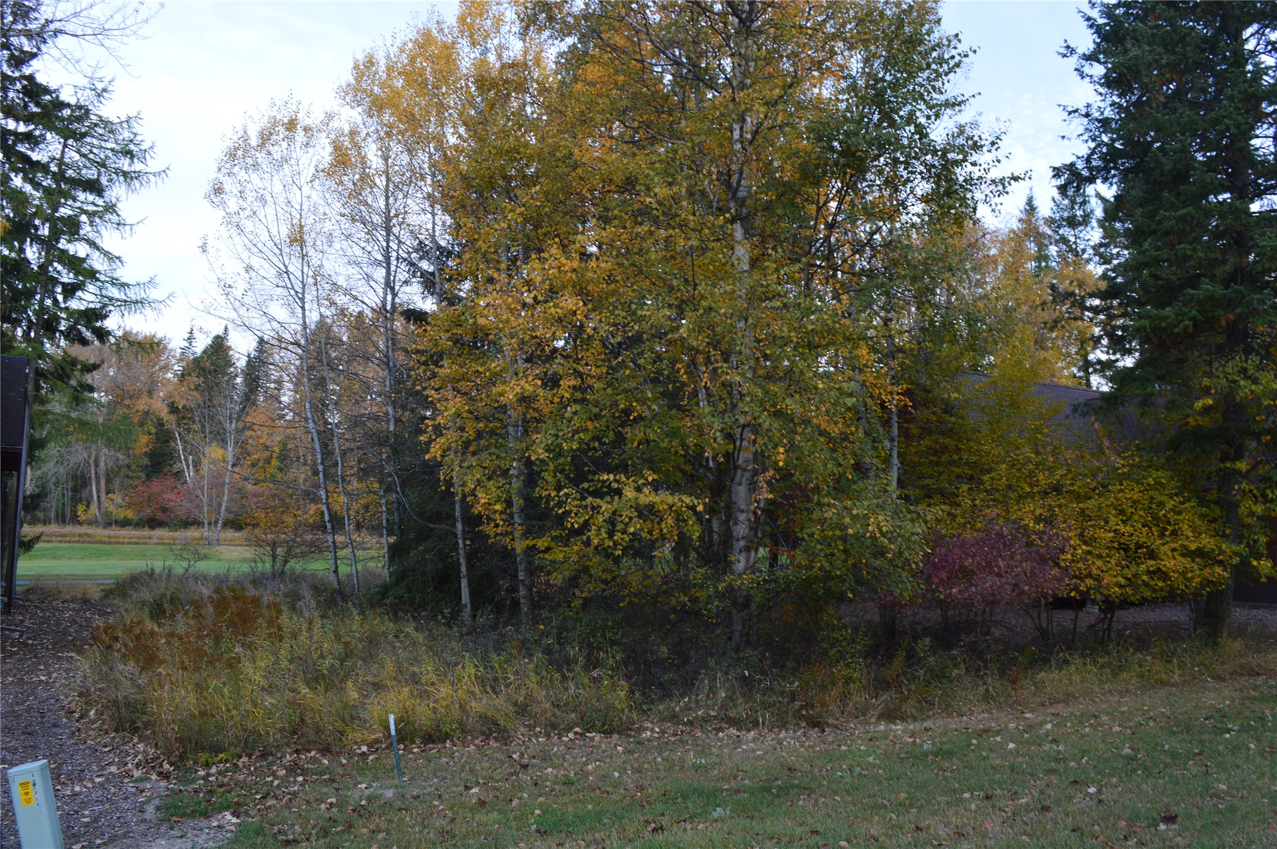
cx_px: 638
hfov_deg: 67.4
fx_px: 957
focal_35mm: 27
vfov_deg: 47.8
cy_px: 424
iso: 400
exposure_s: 1/80
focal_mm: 18
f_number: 9
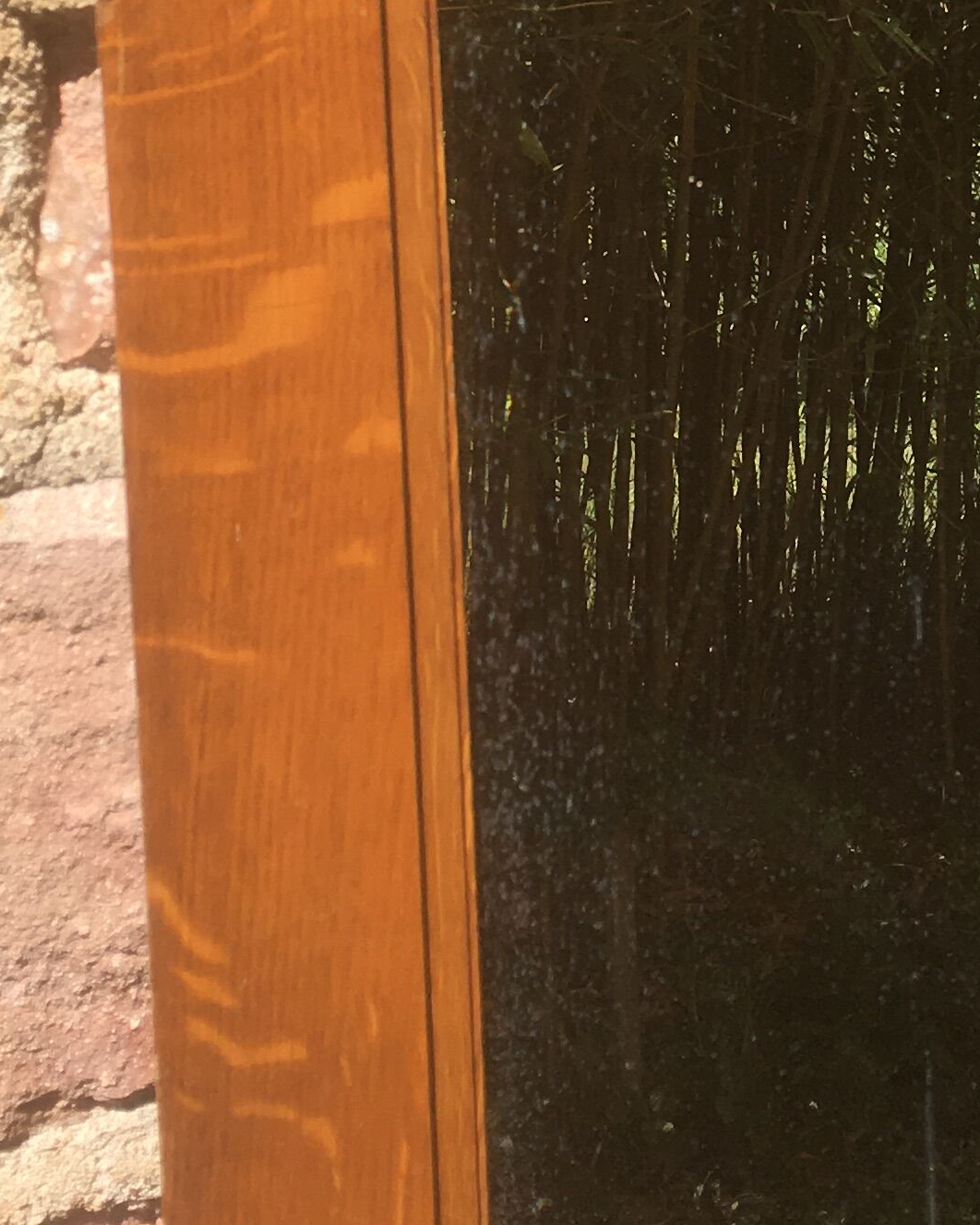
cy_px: 88
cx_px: 1068
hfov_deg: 17.3
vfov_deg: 21.6
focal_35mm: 86
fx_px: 3117
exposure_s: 1/950
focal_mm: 4.15
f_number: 2.2
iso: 25
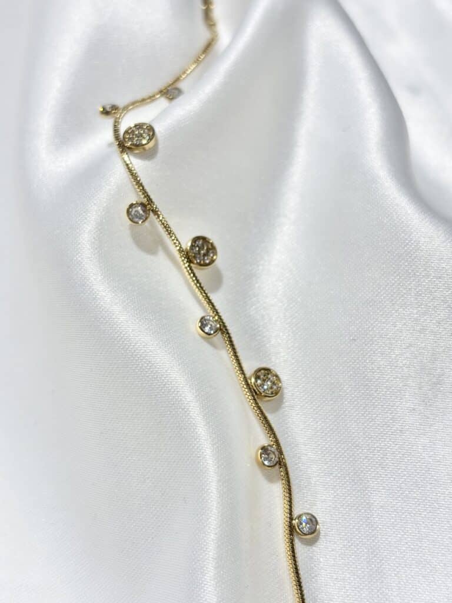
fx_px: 905
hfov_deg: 28.0
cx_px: 226
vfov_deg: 36.8
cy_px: 302
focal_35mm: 52
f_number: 1.6
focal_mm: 5.96
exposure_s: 1/318
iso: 32
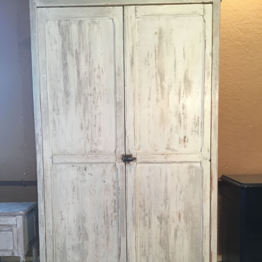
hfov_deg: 44.9
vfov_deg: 44.5
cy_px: 167
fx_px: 317
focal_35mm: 37
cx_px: 131
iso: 80
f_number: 2.4
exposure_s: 1/33
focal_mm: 3.3
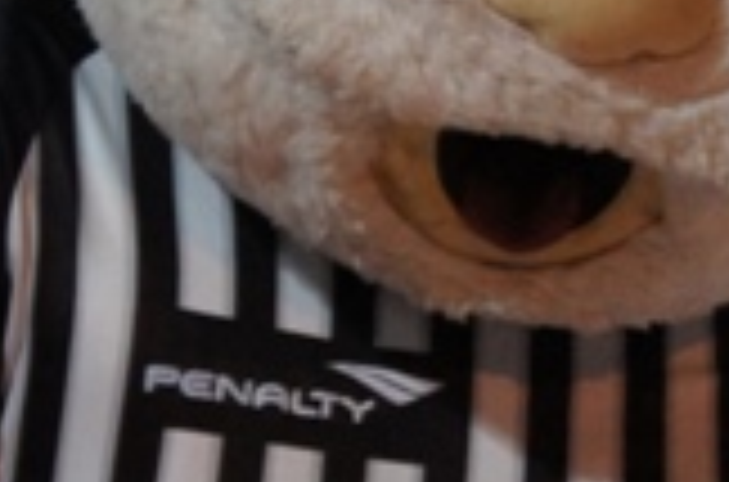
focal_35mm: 297
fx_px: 5997
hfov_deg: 6.8
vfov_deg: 4.6
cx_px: 1274
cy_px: 259
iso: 1600
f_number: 4.5
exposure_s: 1/30
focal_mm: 40
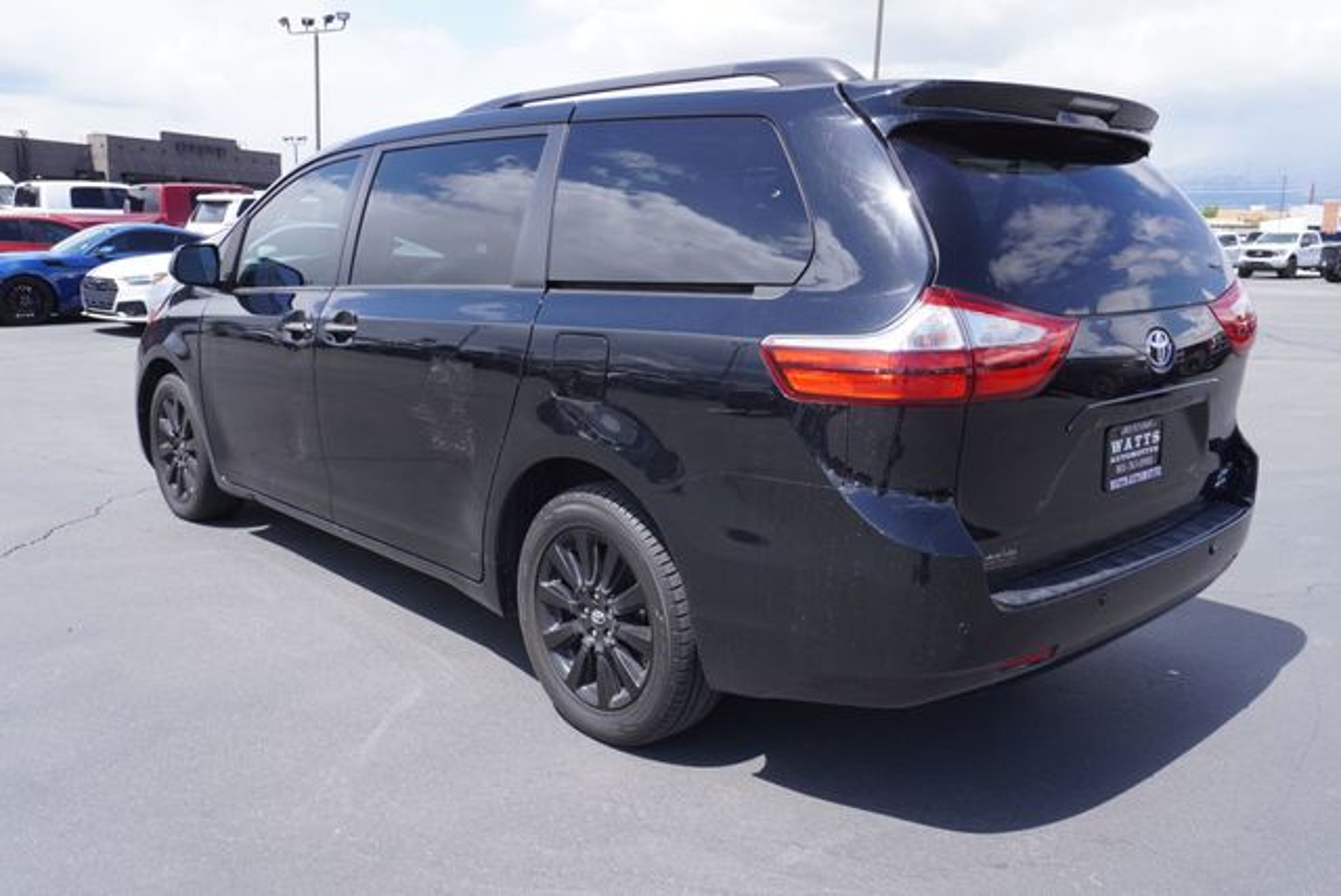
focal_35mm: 30
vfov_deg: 43.7
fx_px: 1118
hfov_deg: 61.9
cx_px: 670
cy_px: 448
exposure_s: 1/160
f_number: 6.3
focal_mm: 20
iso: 100
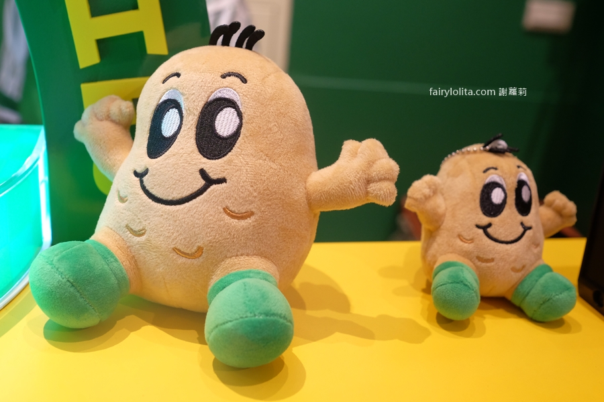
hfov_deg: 54.4
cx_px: 302
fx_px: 587
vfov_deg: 37.9
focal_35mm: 35
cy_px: 201
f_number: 3.6
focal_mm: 23
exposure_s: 1/85
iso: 1000
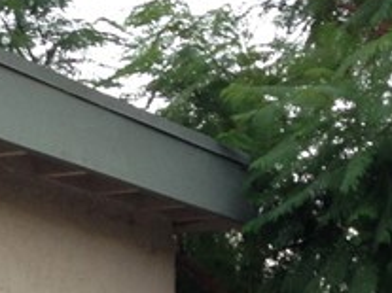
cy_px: 580
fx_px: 1845
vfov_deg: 8.6
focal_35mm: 163
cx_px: 273
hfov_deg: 12.1
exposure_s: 1/20
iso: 80
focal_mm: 4.12
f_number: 2.4
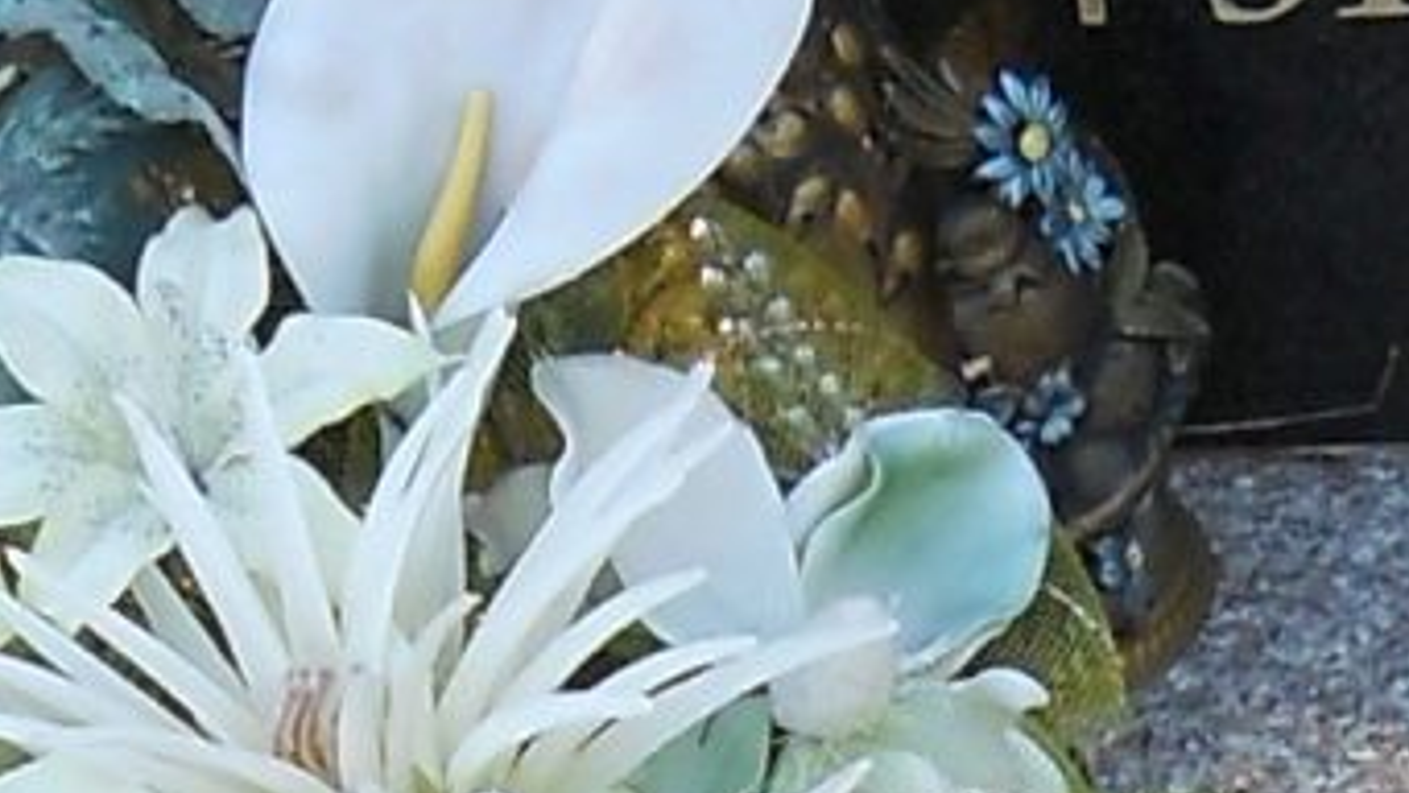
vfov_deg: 4.7
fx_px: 9529
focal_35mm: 255
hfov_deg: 8.5
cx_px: 826
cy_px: 1594
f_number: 3.1
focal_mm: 6.72
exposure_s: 1/125
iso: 80
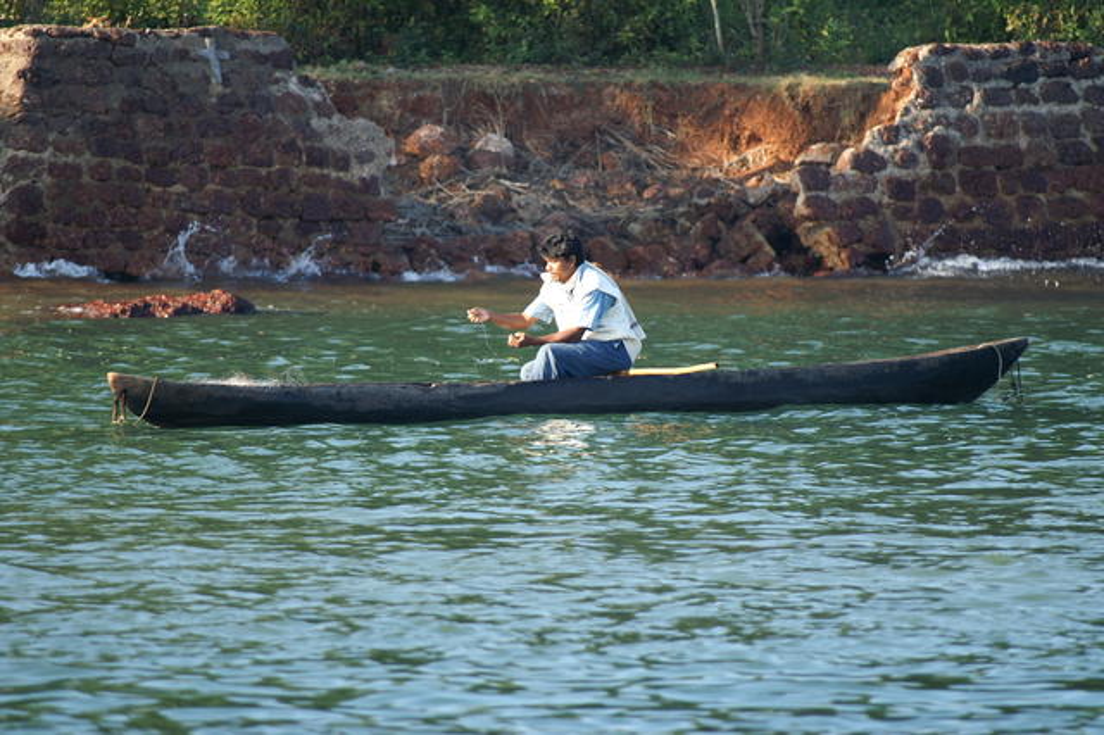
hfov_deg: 4.6
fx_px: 13792
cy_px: 368
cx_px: 552
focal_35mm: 450
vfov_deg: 3.1
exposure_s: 1/250
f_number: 5.6
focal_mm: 300
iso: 200
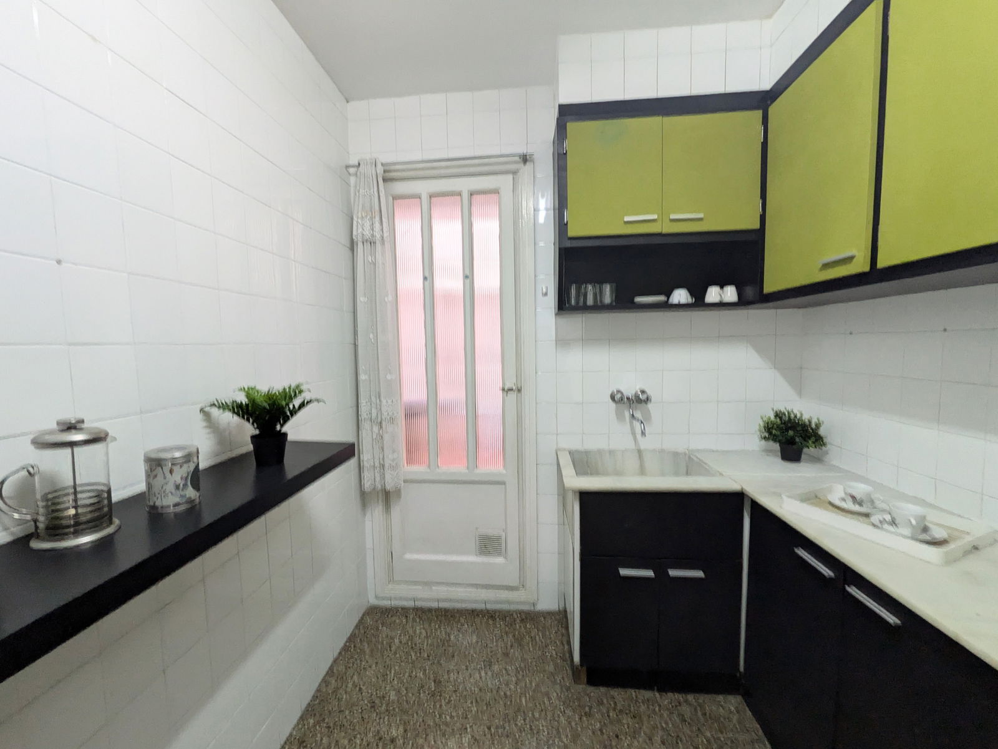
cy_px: 374
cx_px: 499
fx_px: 404
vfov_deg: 85.7
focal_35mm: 14
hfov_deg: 102.0
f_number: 2.2
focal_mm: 1.83
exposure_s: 1/33.3
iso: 237
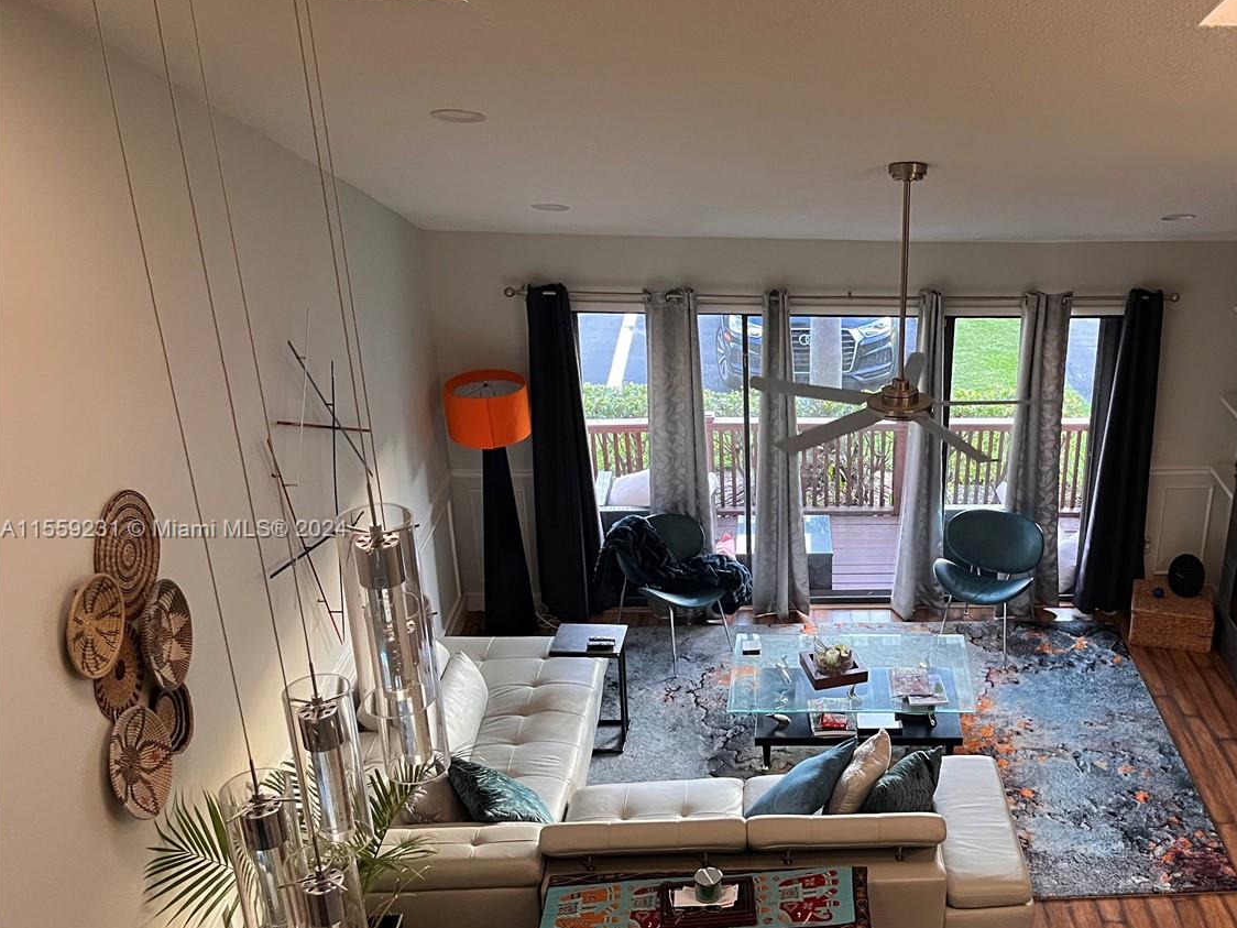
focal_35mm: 37
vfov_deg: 38.6
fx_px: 1322
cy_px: 531
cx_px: 876
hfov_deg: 48.8
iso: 400
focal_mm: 5.1
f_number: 1.6
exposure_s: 1/60
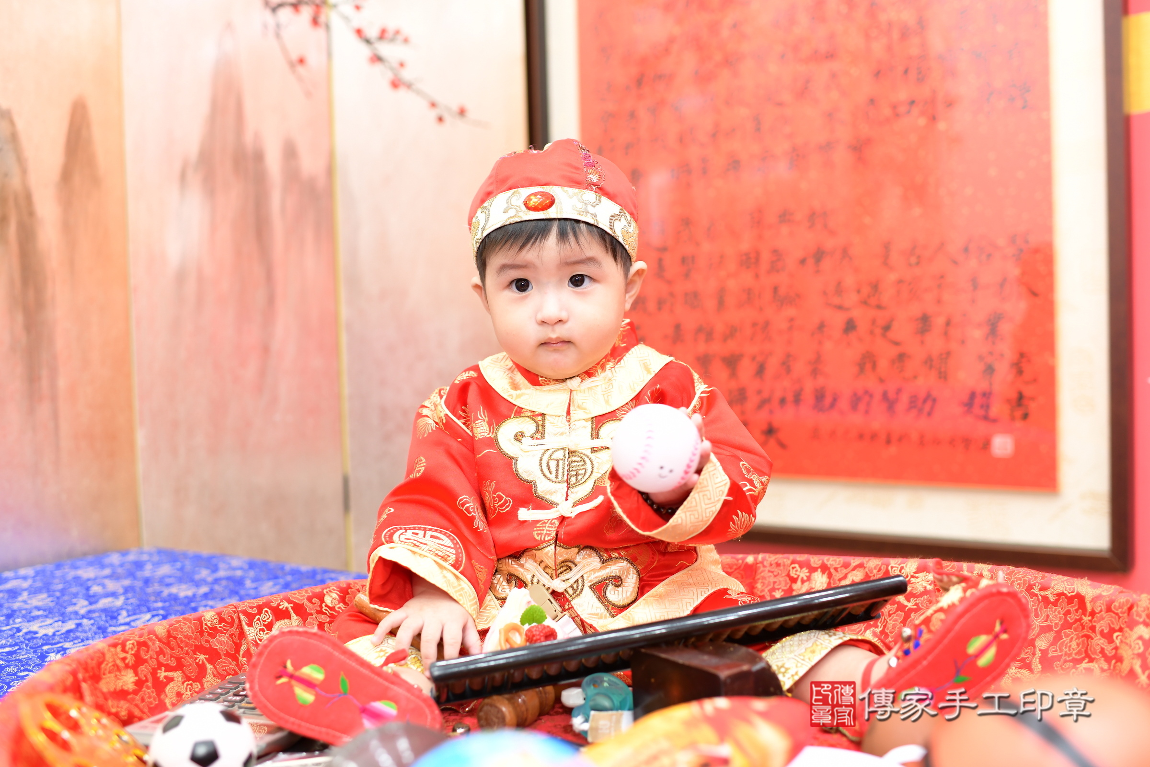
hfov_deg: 54.4
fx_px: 1118
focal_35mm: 35
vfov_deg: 37.9
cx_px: 575
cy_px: 384
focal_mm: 35
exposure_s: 1/200
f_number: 2.8
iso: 500
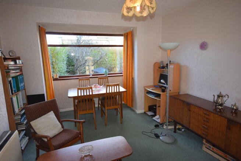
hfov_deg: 81.2
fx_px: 141
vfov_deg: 59.5
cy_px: 80
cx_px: 120
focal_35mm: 21
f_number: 5
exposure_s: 1/100
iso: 800
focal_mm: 14
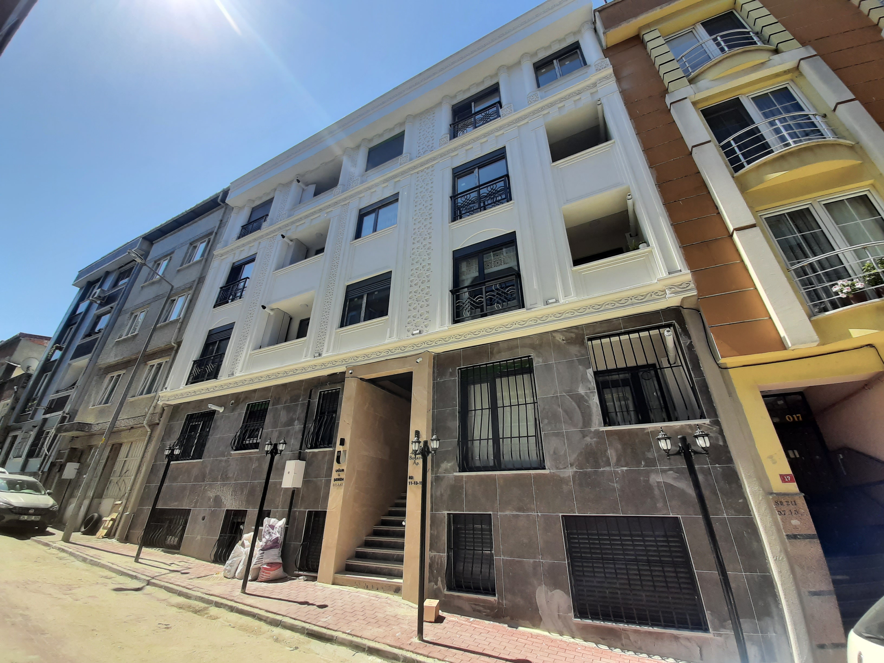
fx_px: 332
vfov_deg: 89.9
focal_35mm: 13
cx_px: 442
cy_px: 332
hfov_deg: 106.2
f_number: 2.2
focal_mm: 1.42
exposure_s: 1/875
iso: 40
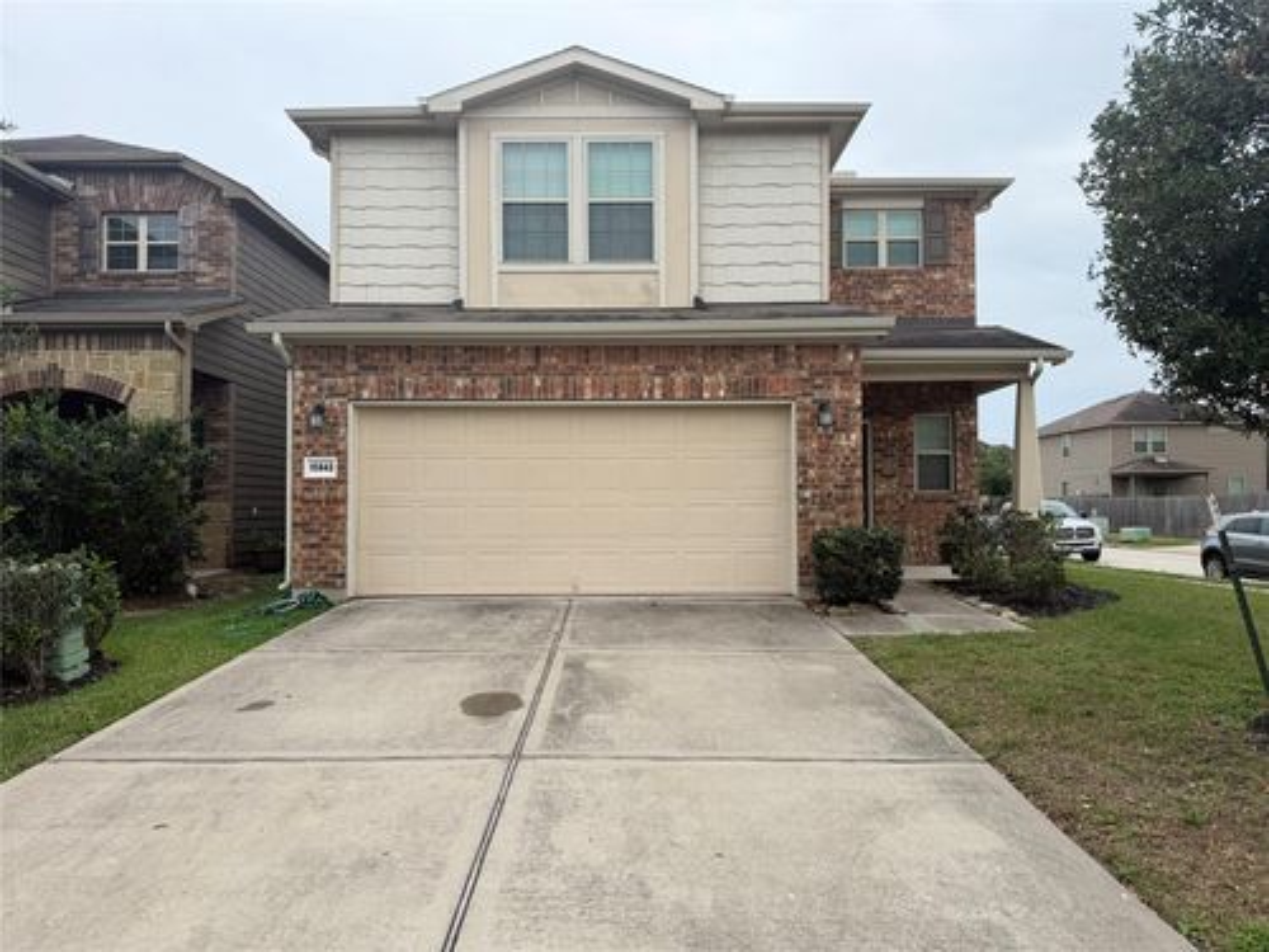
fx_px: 880
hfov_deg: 71.6
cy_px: 476
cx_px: 634
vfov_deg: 56.8
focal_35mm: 24
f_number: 1.78
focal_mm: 6.76
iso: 80
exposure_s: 1/1522
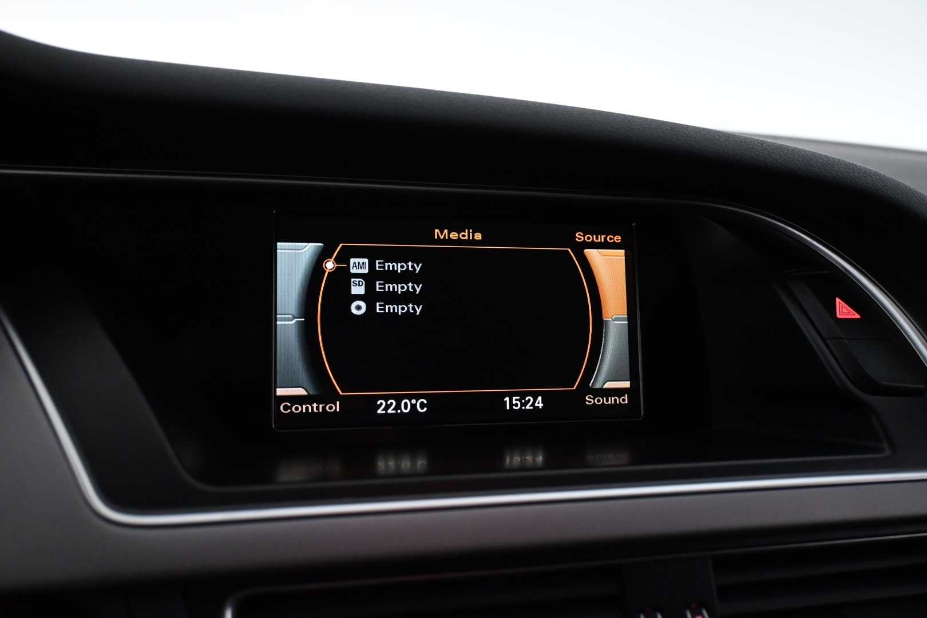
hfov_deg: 60.7
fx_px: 792
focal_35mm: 31
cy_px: 309
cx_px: 464
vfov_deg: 42.6
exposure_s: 1/80
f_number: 3.8
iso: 3200
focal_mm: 20.5
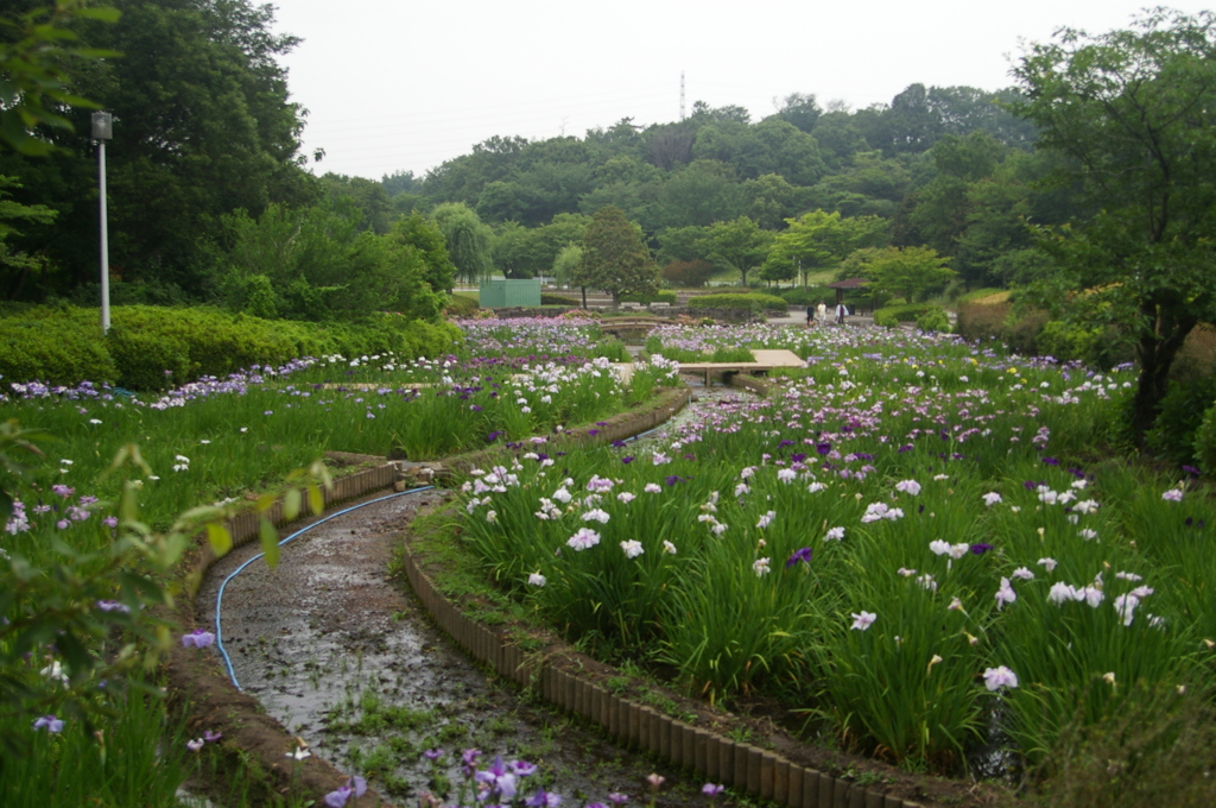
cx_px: 608
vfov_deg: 31.8
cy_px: 404
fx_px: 1417
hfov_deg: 46.5
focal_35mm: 42
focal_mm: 28
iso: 200
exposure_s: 1/90
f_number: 4
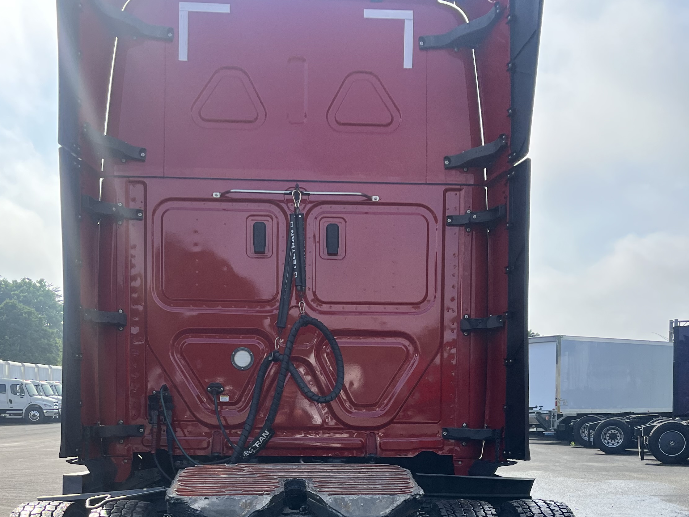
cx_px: 332
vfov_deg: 29.7
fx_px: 936
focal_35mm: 47
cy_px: 456
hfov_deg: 40.4
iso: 50
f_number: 1.6
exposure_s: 1/2632
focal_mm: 5.1
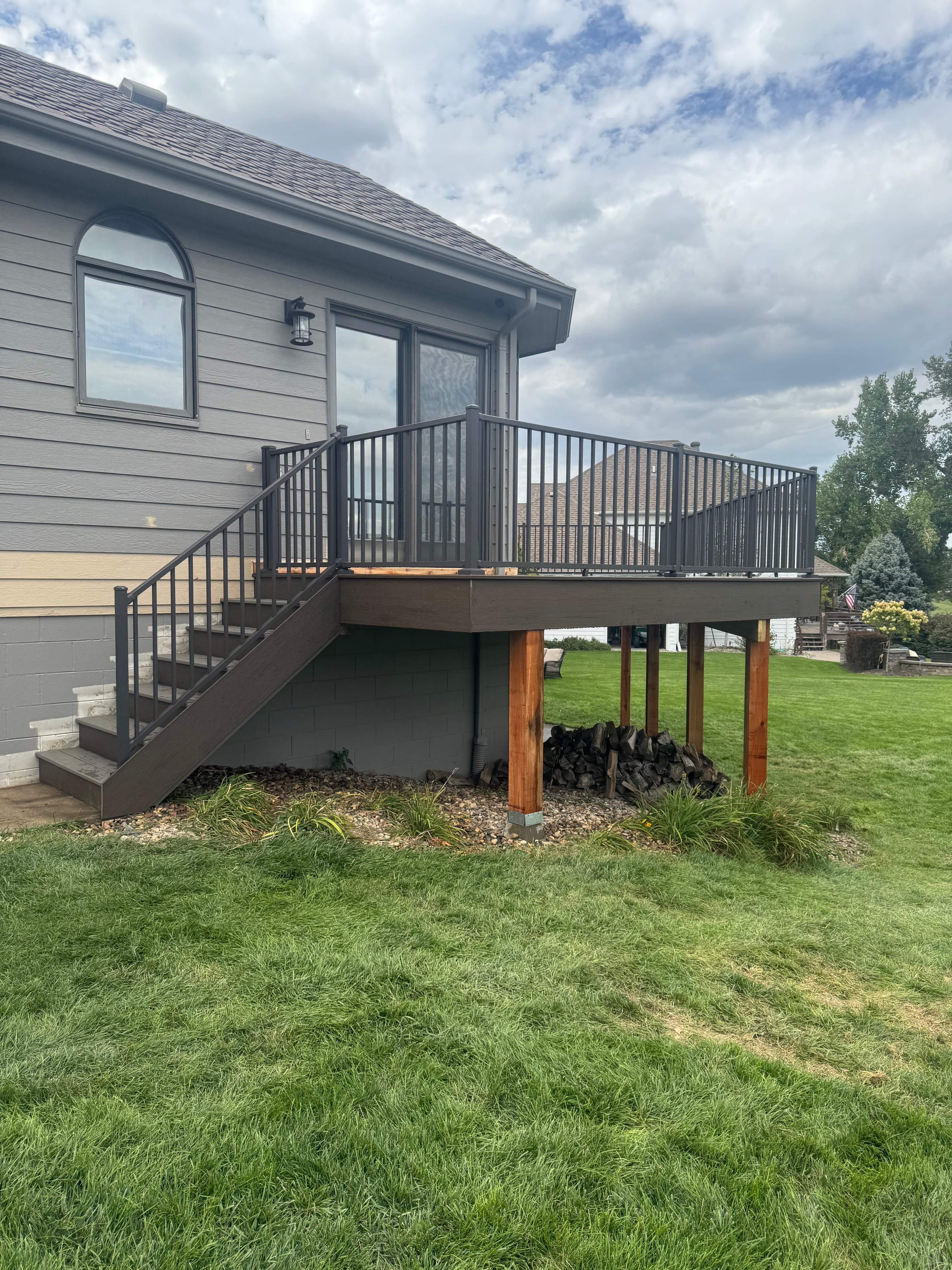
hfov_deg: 56.8
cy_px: 635
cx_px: 476
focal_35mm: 24
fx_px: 880
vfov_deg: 71.6
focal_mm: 6.76
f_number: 1.78
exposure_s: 1/2506
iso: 80
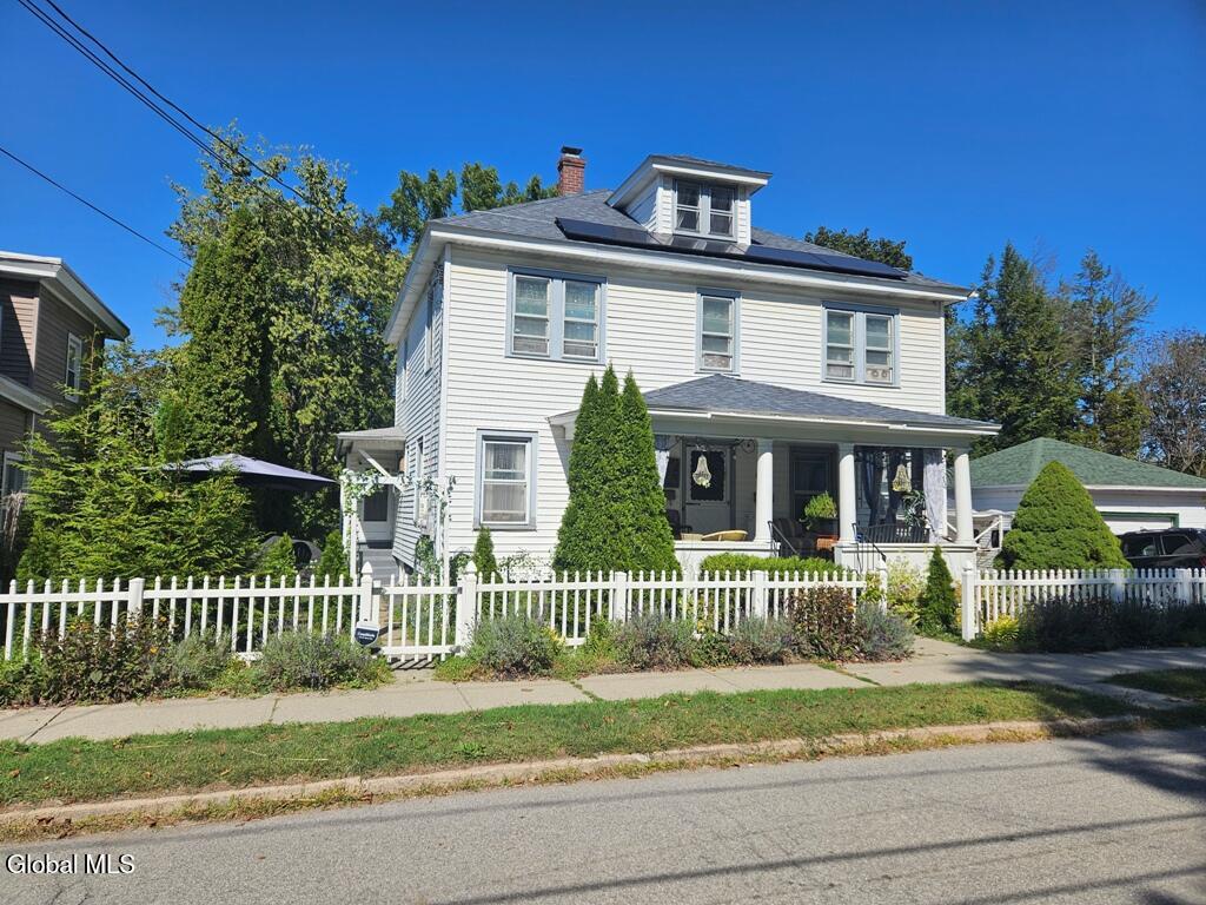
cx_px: 603
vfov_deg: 58.9
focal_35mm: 23
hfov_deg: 73.9
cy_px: 452
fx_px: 801
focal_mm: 5.4
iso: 25
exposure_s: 1/2985
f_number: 1.8
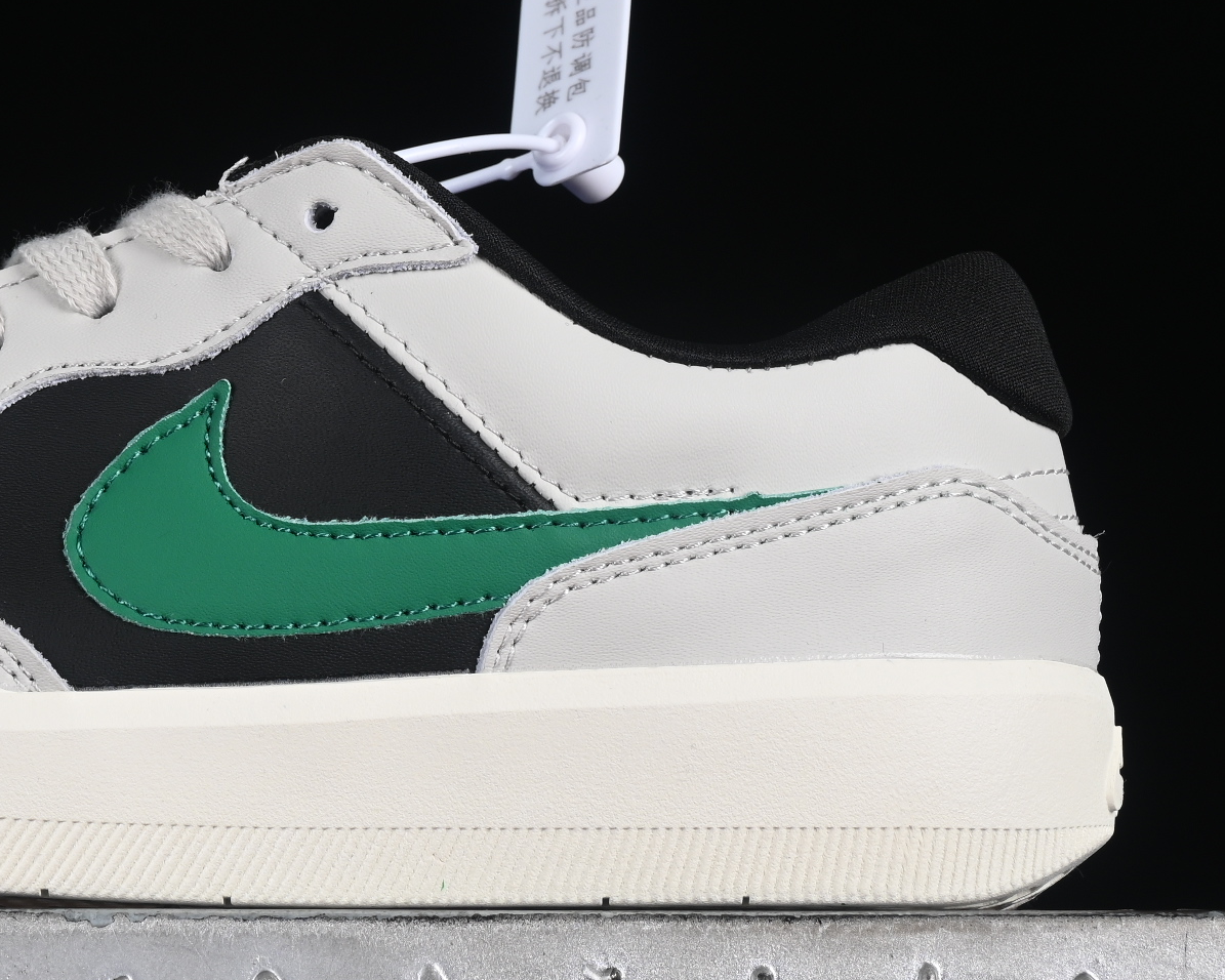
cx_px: 139
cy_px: 331
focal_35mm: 164
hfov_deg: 11.7
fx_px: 5946
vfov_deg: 9.4
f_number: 8
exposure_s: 1/80
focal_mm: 50
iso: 160
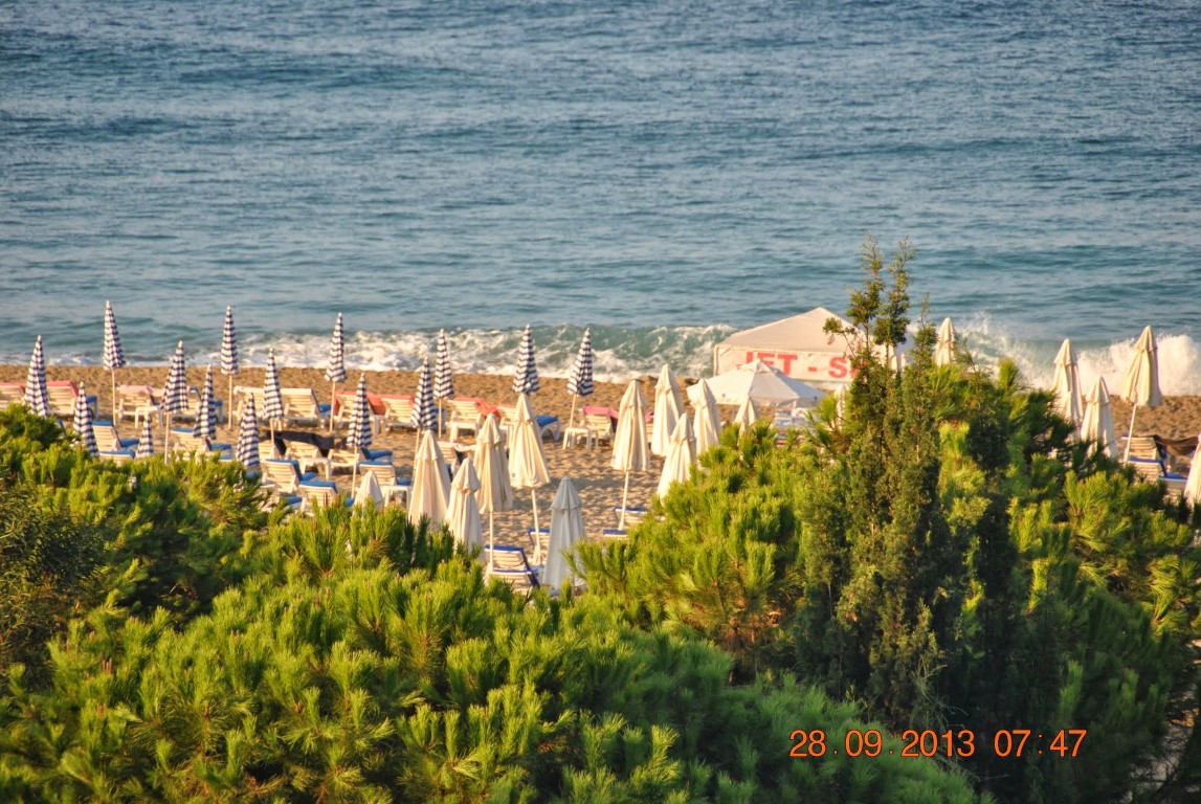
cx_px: 600
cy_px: 402
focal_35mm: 300
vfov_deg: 4.6
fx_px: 10021
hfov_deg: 6.9
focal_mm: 200
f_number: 5.6
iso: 250
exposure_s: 1/500
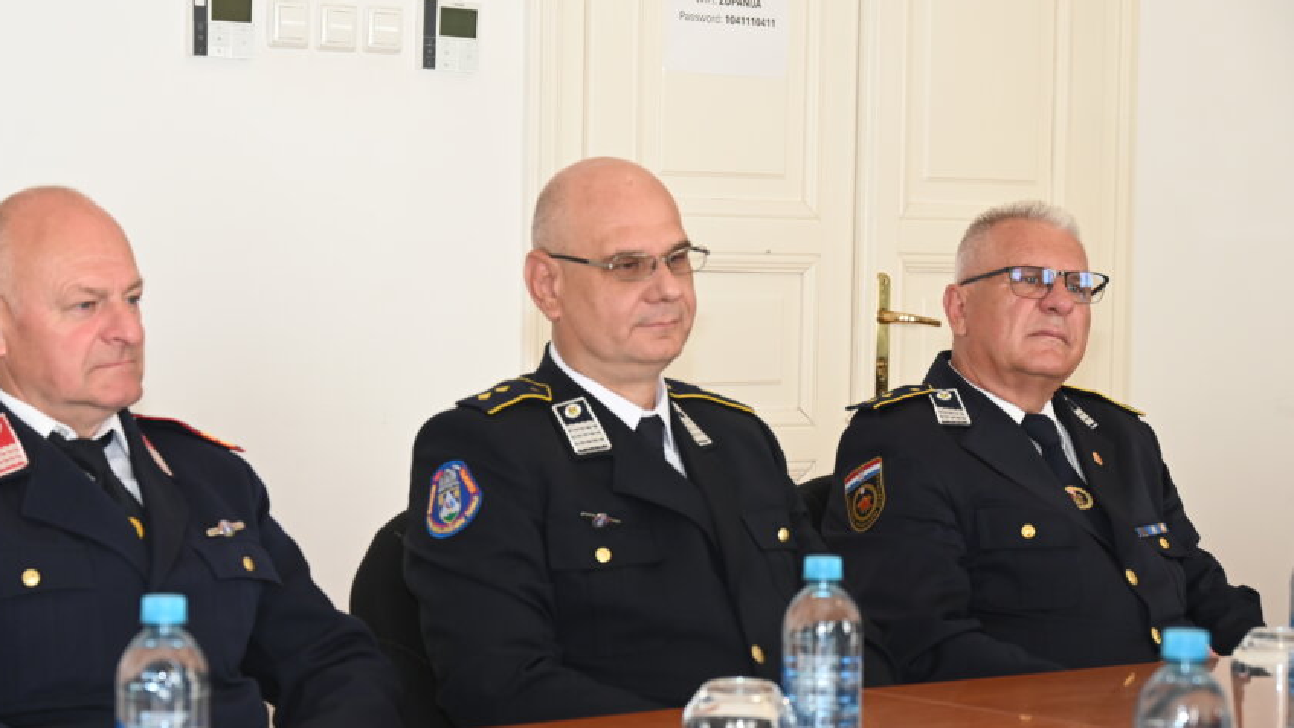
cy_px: 456
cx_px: 516
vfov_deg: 13.3
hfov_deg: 23.4
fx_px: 3122
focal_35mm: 91
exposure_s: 1/80
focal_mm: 72
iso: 720
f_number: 6
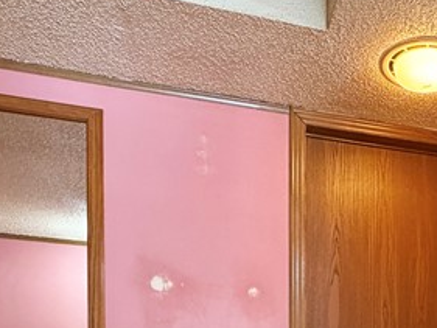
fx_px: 644
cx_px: 429
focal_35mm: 51
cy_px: 424
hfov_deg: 34.4
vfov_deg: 24.9
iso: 320
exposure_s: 1/60
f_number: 2.2
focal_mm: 2.22
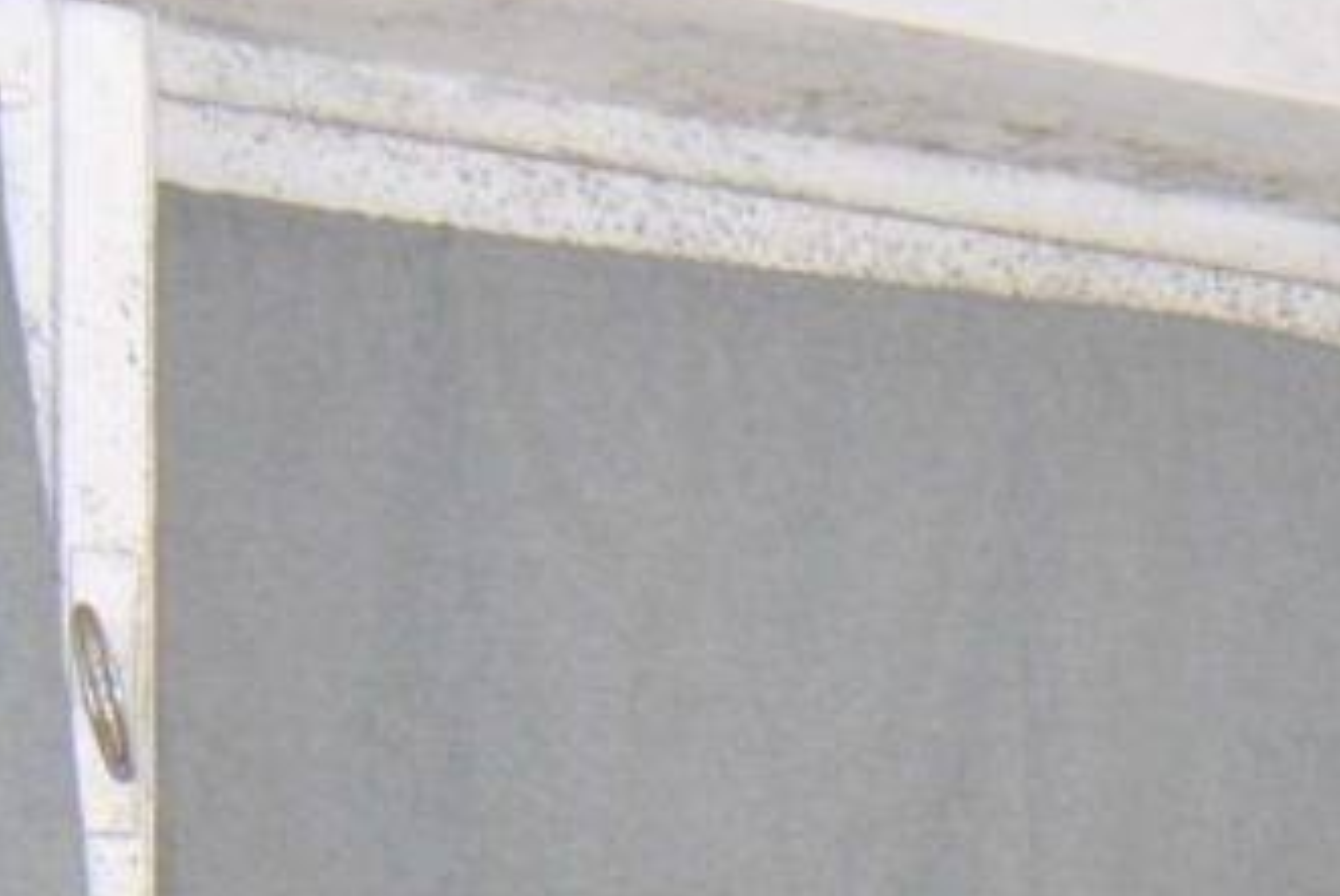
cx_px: 1933
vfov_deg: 8.6
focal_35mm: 139
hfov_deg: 13.9
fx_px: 5178
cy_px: 2430
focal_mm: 12
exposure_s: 1/60
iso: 200
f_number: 4
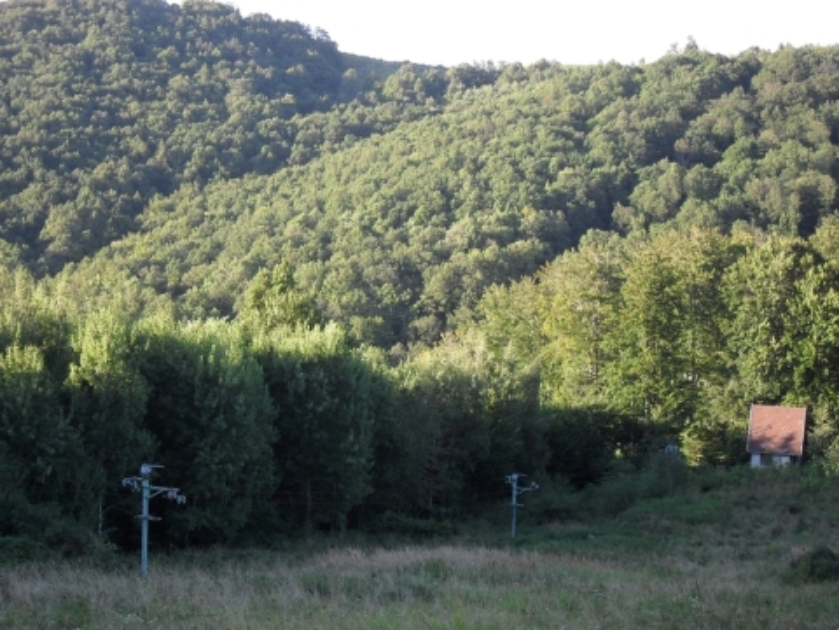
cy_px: 315
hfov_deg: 25.3
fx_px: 1866
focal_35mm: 77
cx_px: 420
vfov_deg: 19.1
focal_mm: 13.6
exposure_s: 1/60
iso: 100
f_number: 5
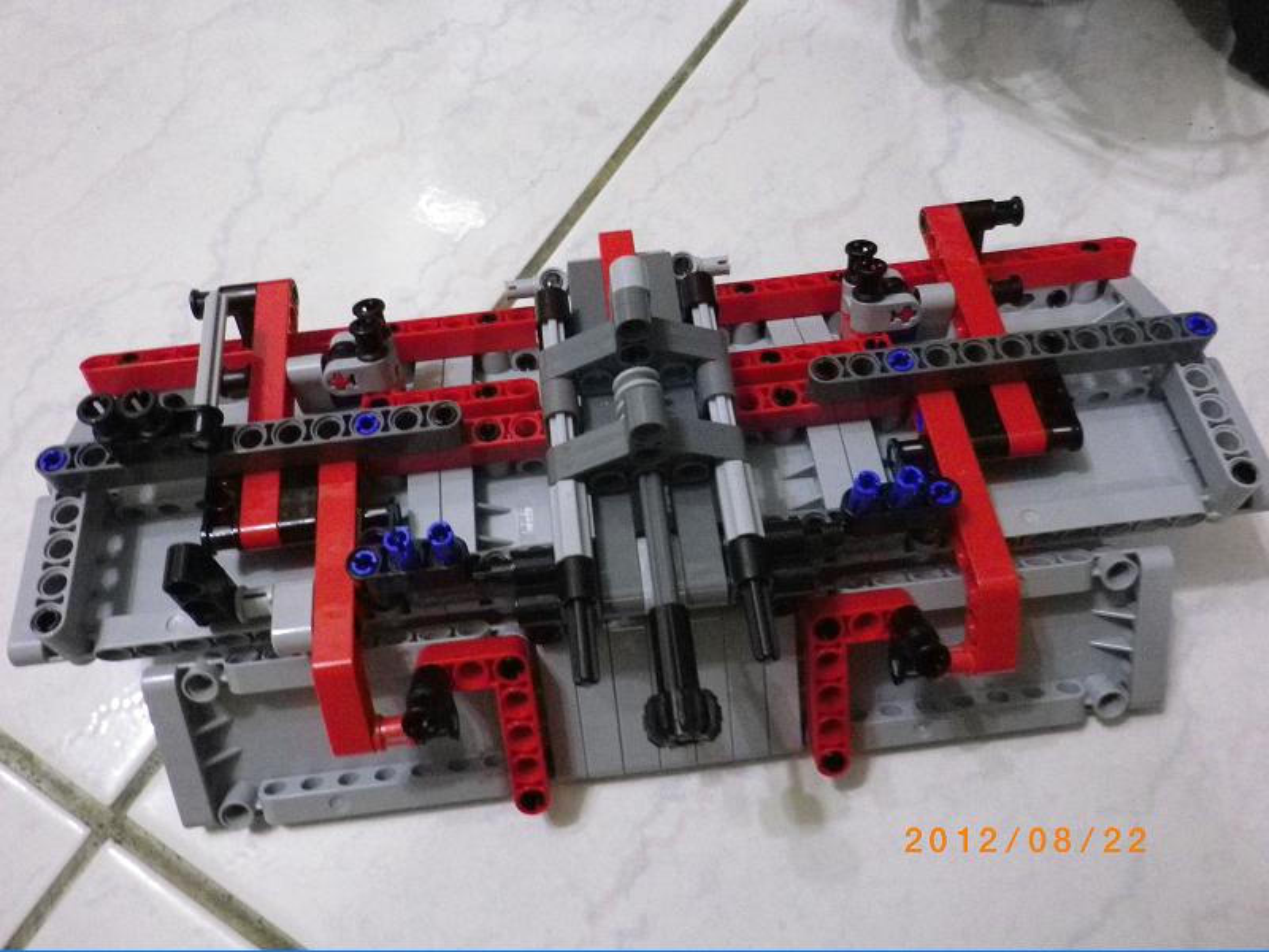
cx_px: 634
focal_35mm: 28
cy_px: 476
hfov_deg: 63.4
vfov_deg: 49.7
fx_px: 1026
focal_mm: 5
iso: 800
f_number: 3.2
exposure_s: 1/20
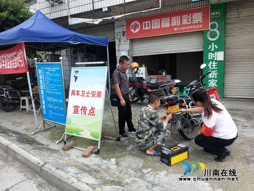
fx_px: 169
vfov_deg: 58.9
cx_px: 127
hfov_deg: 73.9
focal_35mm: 23
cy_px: 96
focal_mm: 3.99
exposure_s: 1/468
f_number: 1.7
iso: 33
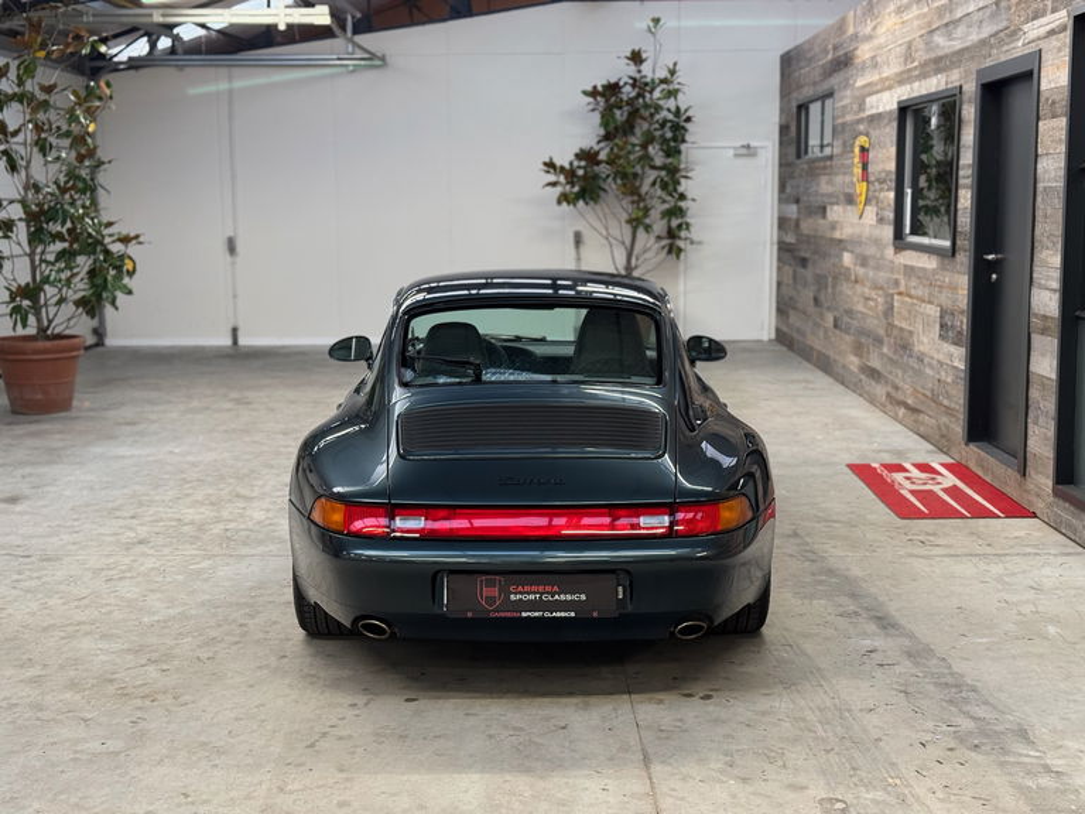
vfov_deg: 30.3
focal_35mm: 48
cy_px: 407
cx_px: 542
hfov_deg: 39.7
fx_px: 1505
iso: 200
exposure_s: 1/50
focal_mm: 6.76
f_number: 1.78
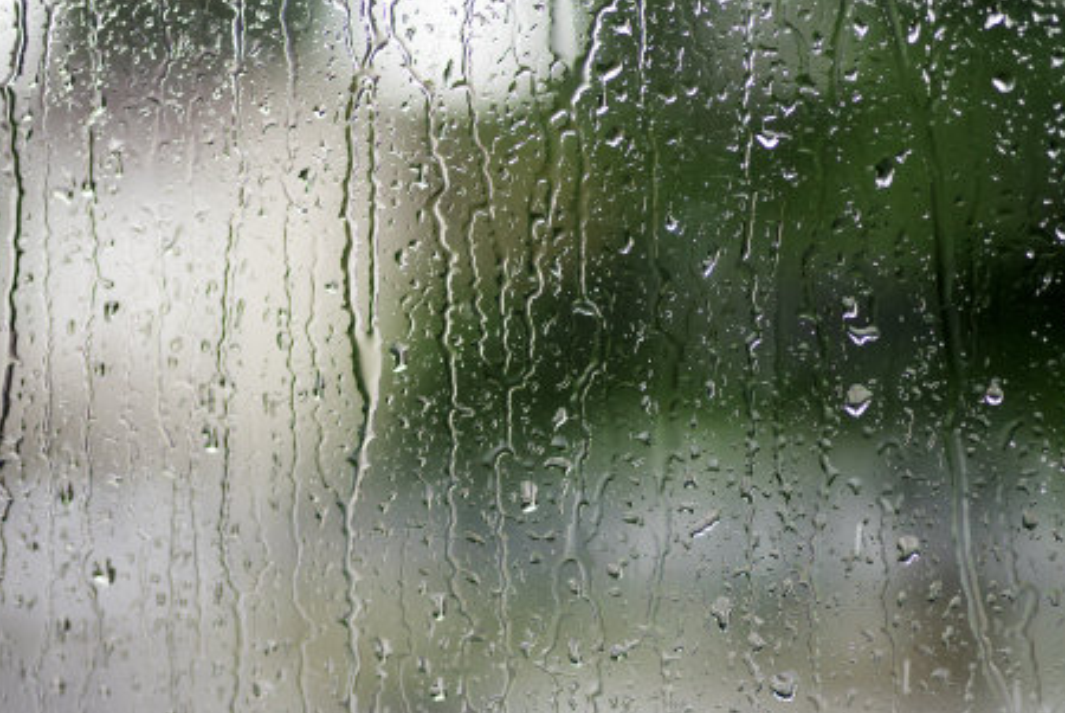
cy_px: 477
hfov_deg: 15.1
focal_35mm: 136
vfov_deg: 10.1
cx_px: 537
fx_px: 4027
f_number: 3.2
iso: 1600
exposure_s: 1/320
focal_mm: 100
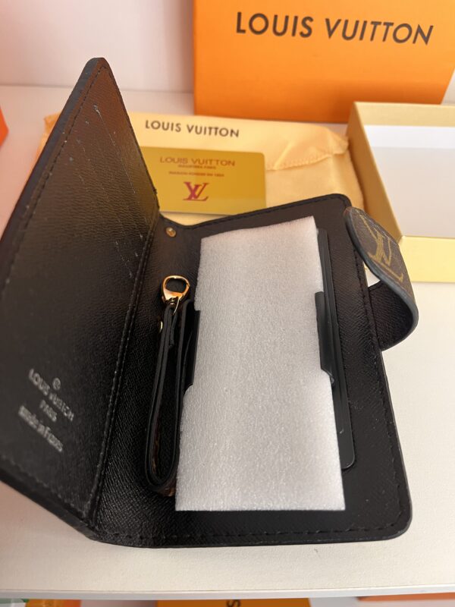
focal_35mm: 26
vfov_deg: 67.3
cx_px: 228
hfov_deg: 53.1
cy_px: 304
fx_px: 456
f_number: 1.6
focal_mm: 5.1
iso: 125
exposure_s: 1/82
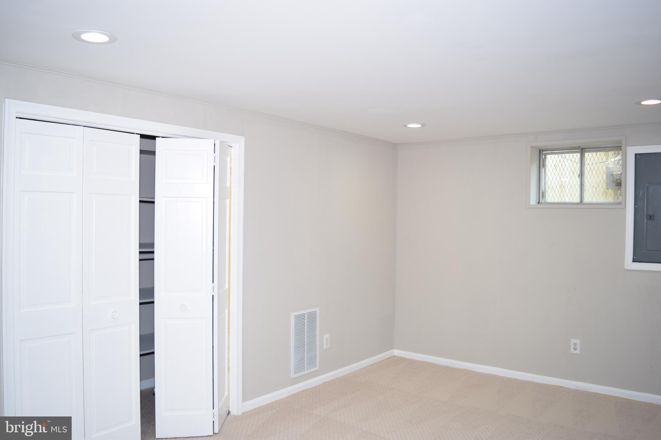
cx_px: 330
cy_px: 220
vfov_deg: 47.9
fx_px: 496
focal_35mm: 27
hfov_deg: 67.4
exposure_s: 1/30
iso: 100
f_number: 3.5
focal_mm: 18
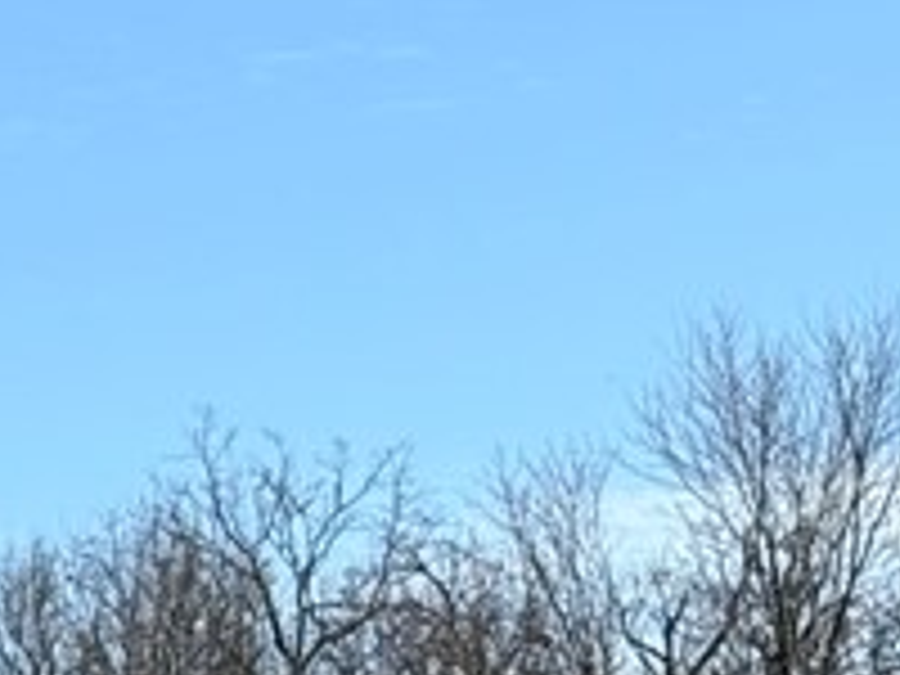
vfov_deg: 5.8
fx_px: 6396
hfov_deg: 7.7
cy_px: 1508
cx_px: -986
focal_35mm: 246
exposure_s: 1/3534
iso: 64
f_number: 1.78
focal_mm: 6.76
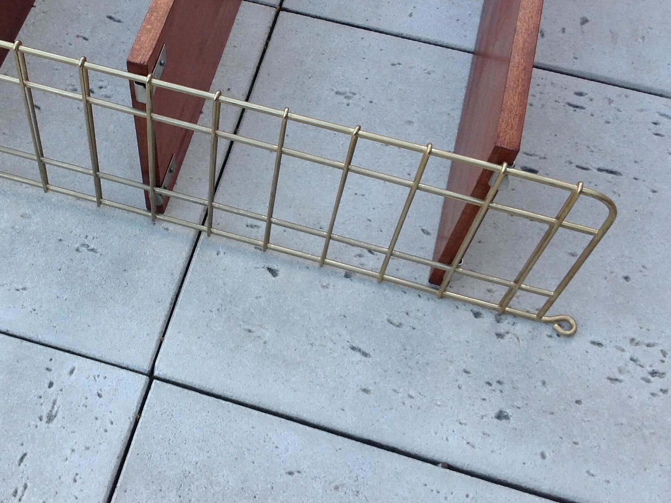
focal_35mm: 55
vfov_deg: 26.3
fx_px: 1066
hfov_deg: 34.5
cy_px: 149
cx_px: 202
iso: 64
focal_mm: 4.28
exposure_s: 1/60
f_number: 2.4
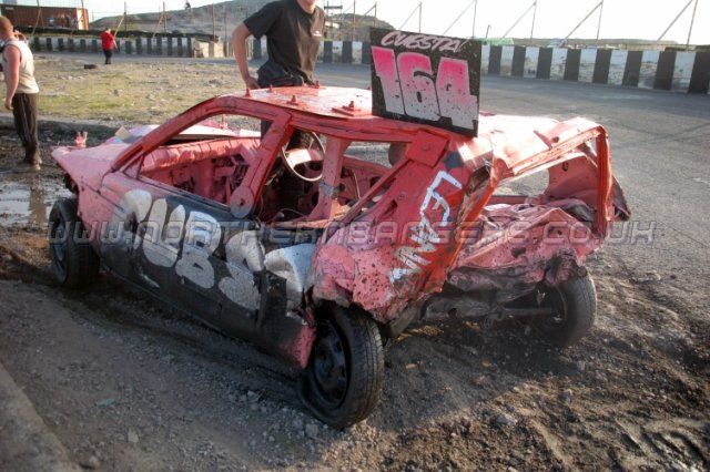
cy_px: 236
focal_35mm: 33
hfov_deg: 57.2
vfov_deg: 39.9
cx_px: 355
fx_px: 650
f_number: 4
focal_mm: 22
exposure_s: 1/500
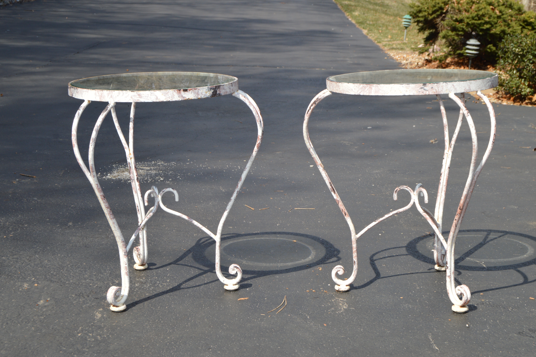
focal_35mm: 57
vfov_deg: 23.7
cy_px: 178
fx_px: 848
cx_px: 268
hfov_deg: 35.1
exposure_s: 1/200
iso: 200
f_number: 11
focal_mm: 38
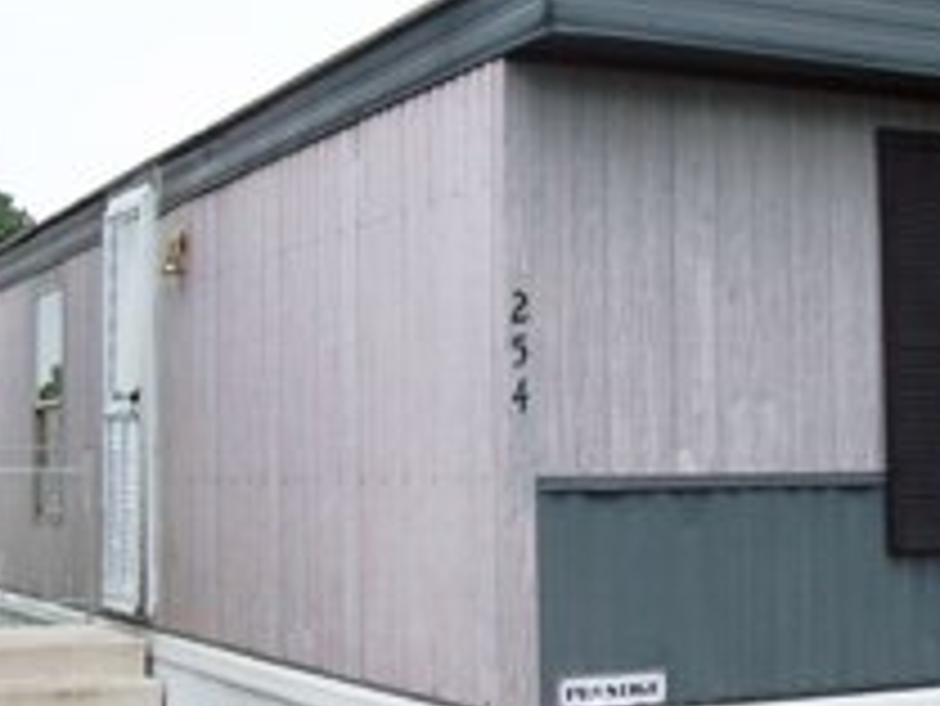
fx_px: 1875
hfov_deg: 28.0
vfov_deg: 21.3
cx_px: 612
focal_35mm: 69
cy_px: 333
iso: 80
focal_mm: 6
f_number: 2.7
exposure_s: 1/315
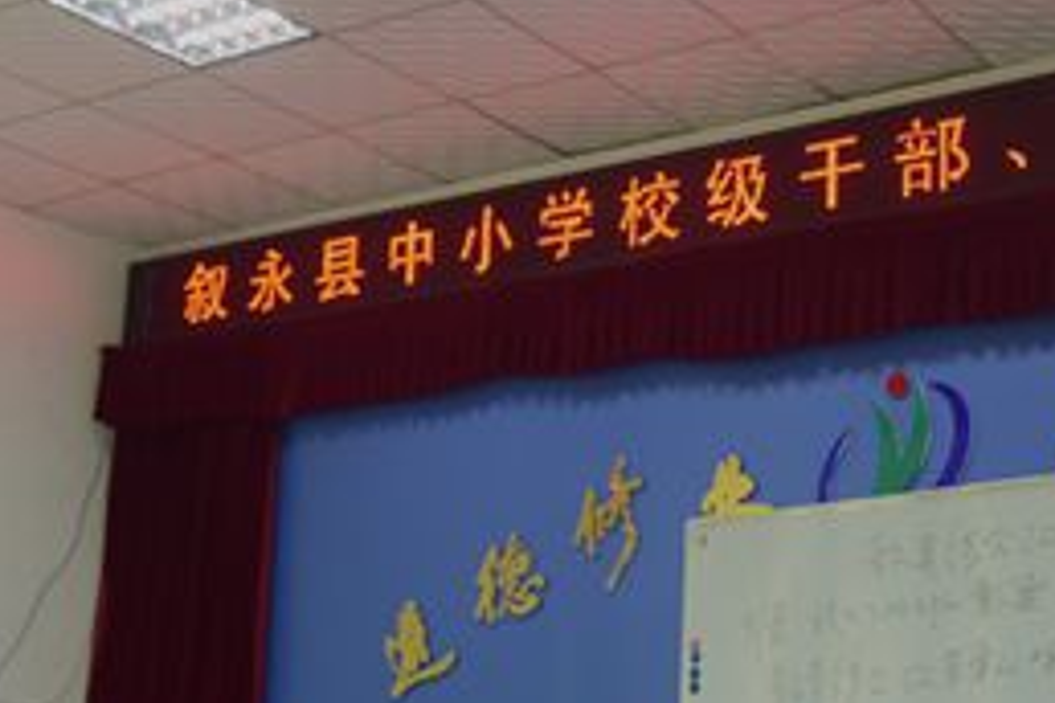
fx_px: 1817
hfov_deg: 30.9
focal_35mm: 62
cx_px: 945
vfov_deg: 21.7
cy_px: 527
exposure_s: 1/100
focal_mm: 32
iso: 1250
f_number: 5
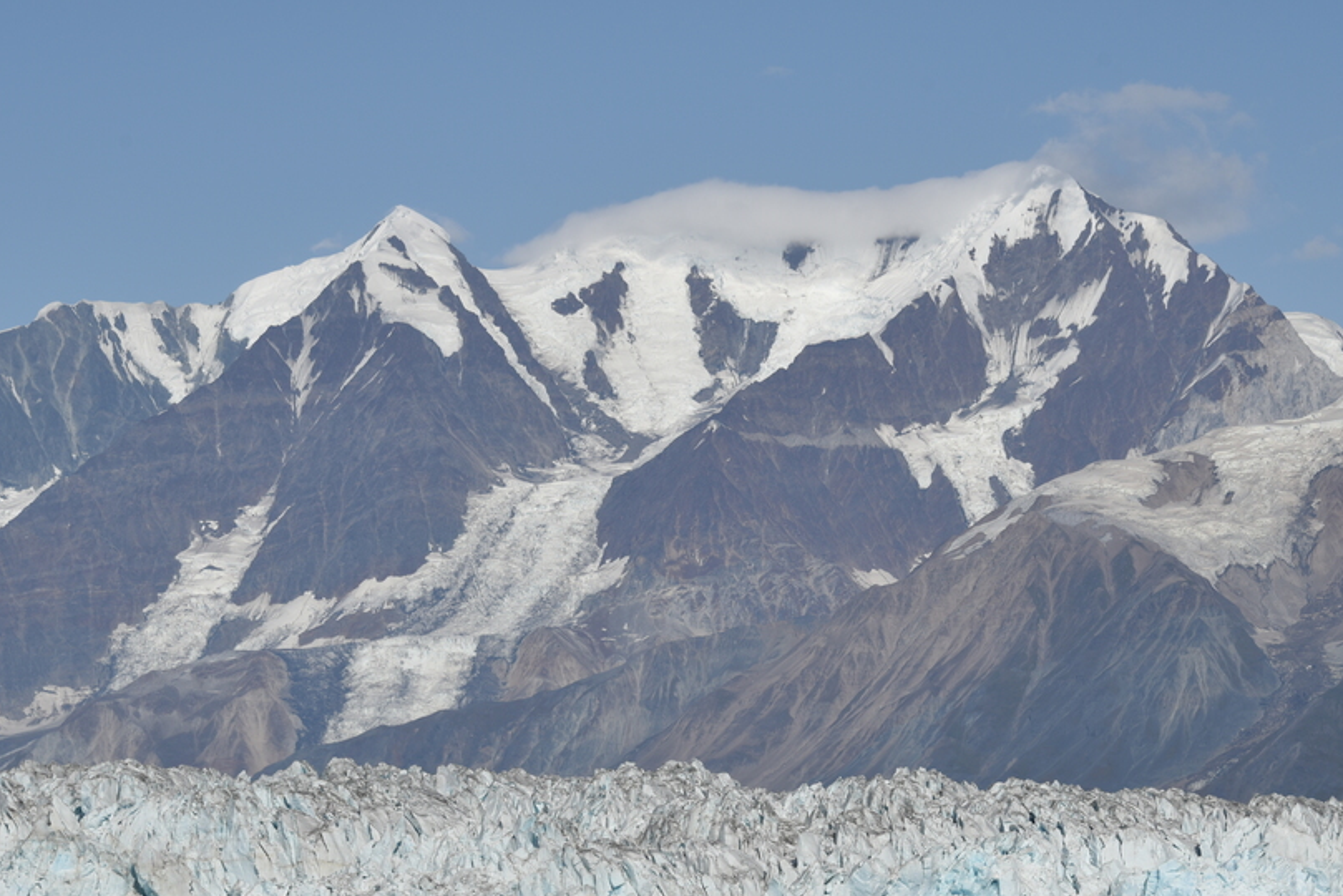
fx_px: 5784
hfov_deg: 13.2
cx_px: 792
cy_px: 705
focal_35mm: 155
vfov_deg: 8.8
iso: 100
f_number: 11
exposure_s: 1/500
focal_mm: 98
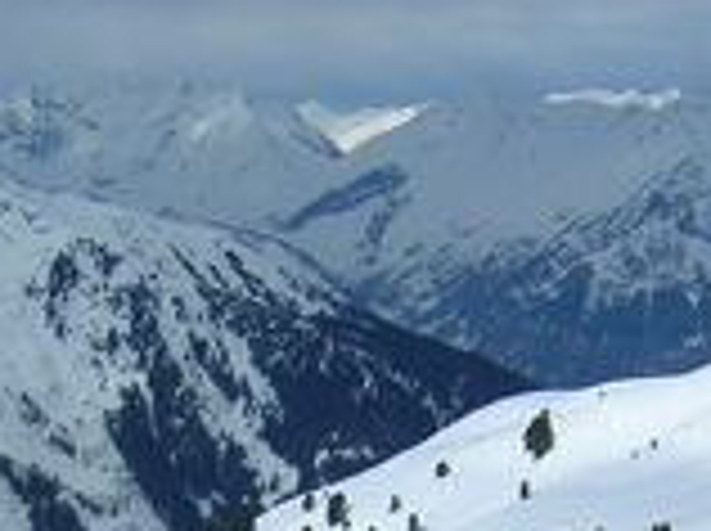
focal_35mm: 151
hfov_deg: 13.1
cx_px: 310
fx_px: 3097
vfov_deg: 9.6
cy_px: 740
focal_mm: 5.7
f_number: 4.9
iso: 50
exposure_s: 1/1582
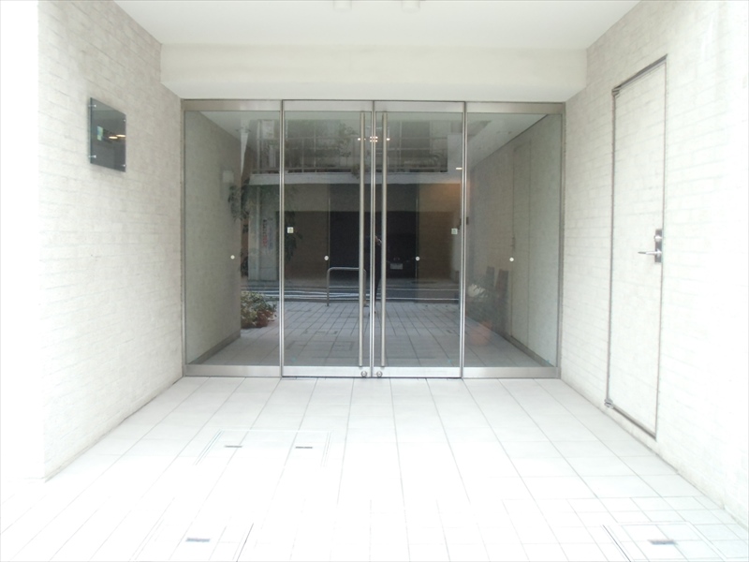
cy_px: 281
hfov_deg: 55.4
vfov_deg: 42.9
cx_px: 374
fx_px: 714
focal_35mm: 33
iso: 400
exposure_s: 1/100
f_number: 3.7
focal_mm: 5.93
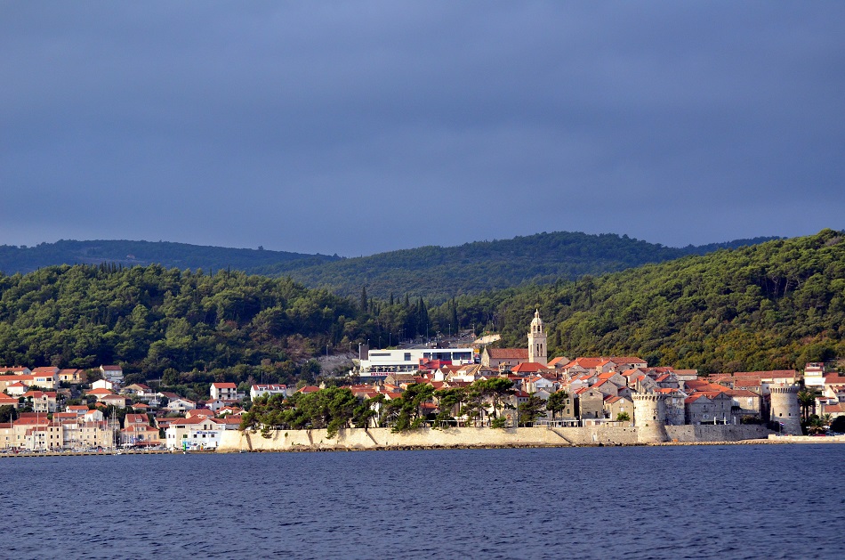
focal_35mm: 165
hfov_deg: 12.5
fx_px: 3864
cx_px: 422
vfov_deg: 8.3
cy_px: 280
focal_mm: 110
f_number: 5
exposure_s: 1/2500
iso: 640
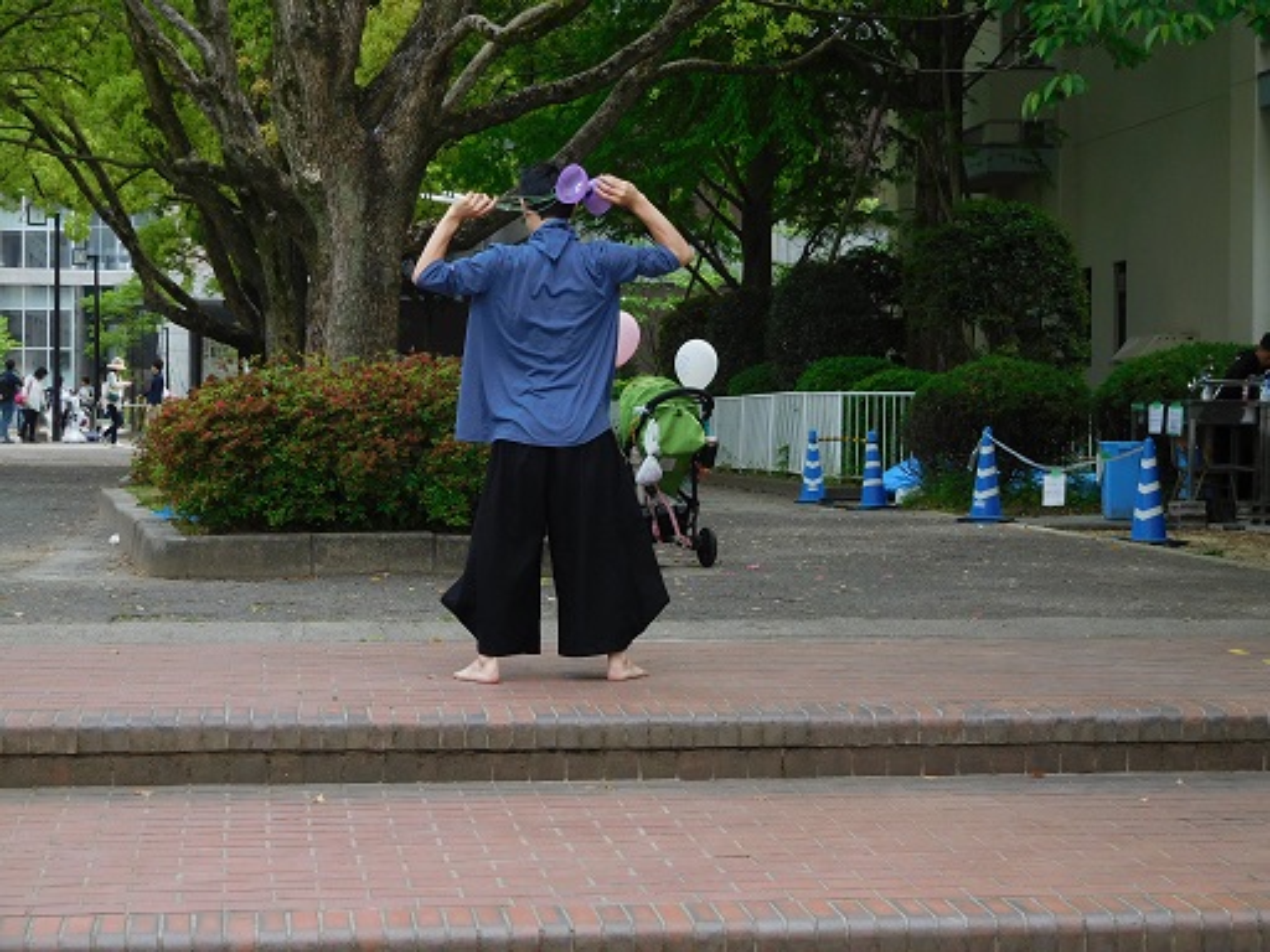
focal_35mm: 70
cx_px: 635
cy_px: 476
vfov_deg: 21.0
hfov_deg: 27.8
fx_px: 2568
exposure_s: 1/250
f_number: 4.5
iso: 125
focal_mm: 12.5
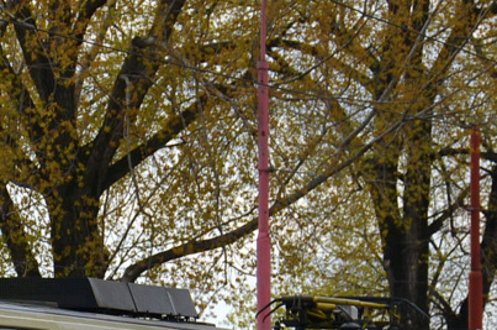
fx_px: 5007
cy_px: 379
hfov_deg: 5.7
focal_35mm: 363
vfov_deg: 3.8
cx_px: 41
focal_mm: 85
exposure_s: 1/500
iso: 220
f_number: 5.6
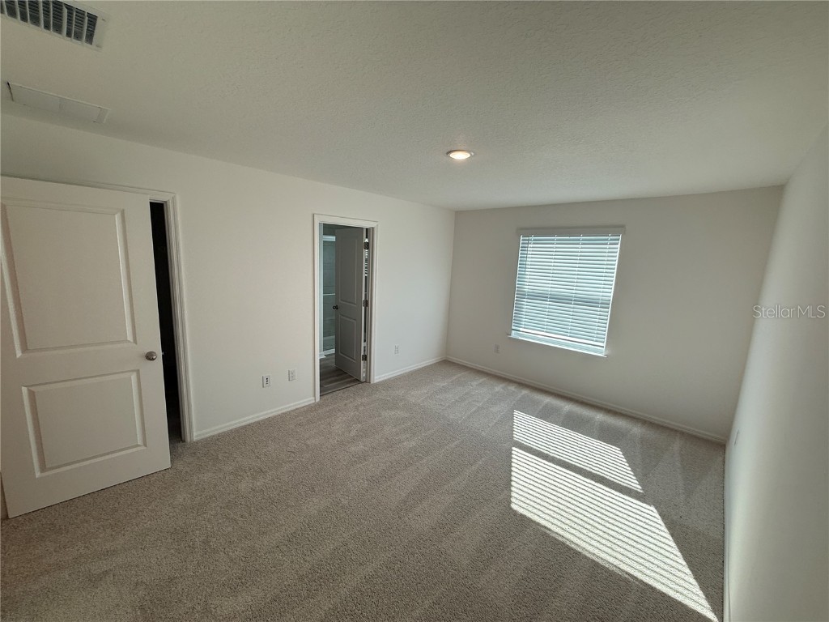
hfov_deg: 102.1
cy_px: 311
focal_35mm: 14
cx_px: 414
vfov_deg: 85.7
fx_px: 335
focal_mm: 2.22
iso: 64
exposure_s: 1/141
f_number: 2.2
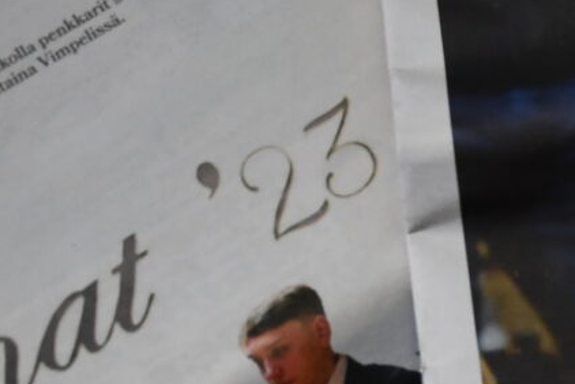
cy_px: 146
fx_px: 2557
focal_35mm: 160
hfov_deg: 12.2
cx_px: 891
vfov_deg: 8.6
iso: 560
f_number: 3.8
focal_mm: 22
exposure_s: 1/250
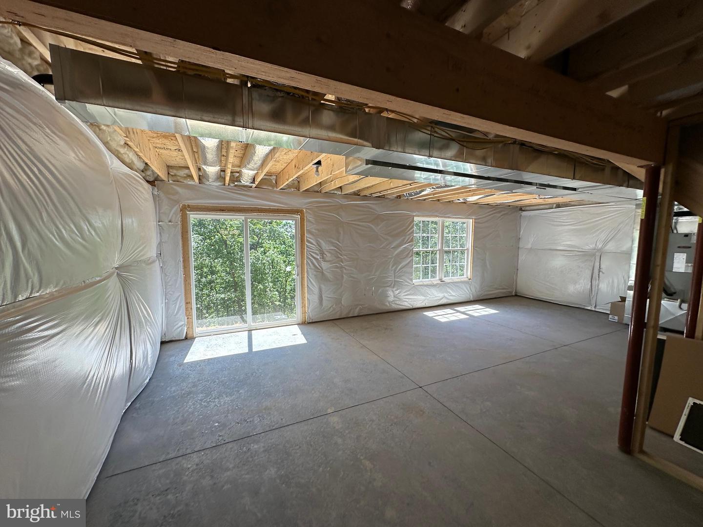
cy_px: 264
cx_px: 352
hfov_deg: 102.1
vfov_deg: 85.7
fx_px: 284
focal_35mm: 14
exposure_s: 1/174
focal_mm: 2.22
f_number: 2.2
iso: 40
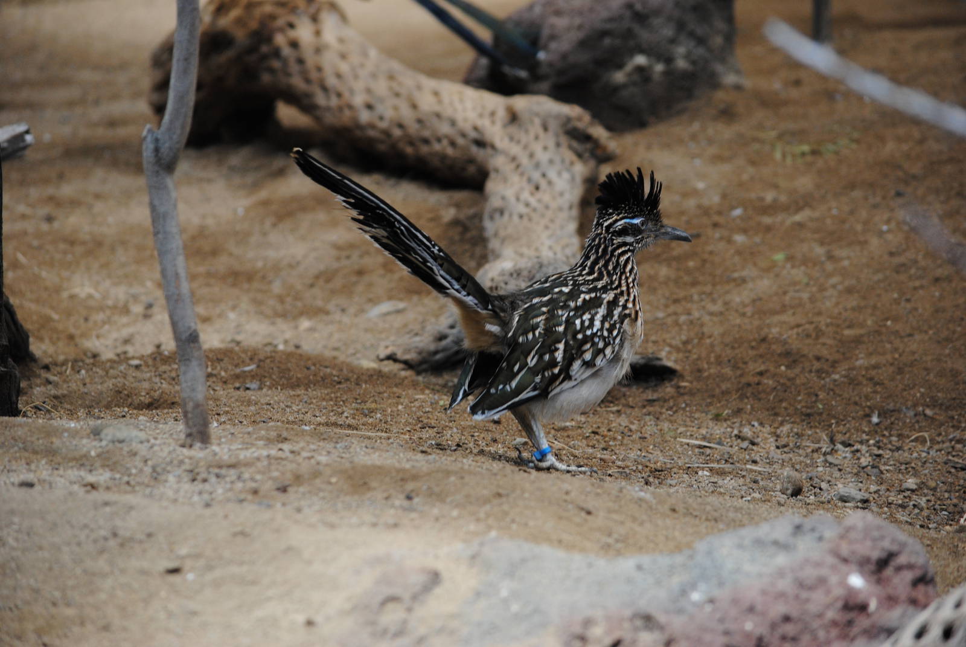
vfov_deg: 7.1
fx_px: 5239
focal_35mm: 195
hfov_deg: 10.5
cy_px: 324
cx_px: 483
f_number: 4.8
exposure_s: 1/100
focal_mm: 130
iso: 400
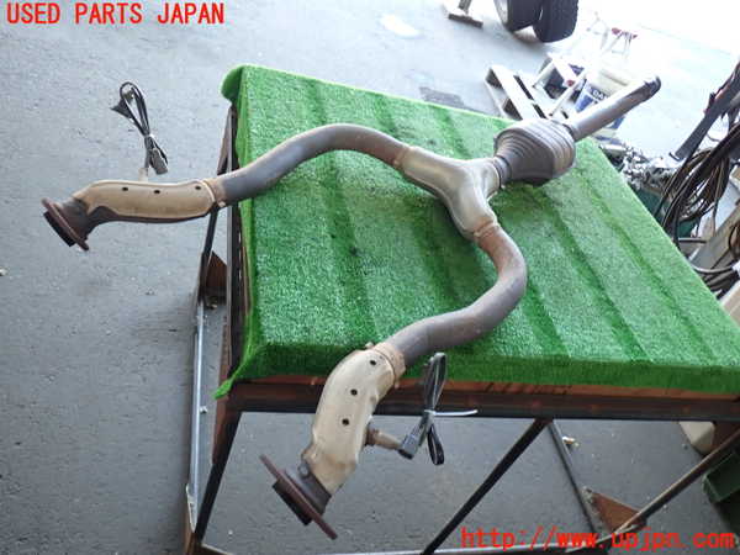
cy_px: 278
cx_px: 370
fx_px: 599
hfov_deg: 63.4
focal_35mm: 28
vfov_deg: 49.7
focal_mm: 5.05
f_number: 2.2
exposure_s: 1/30
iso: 200
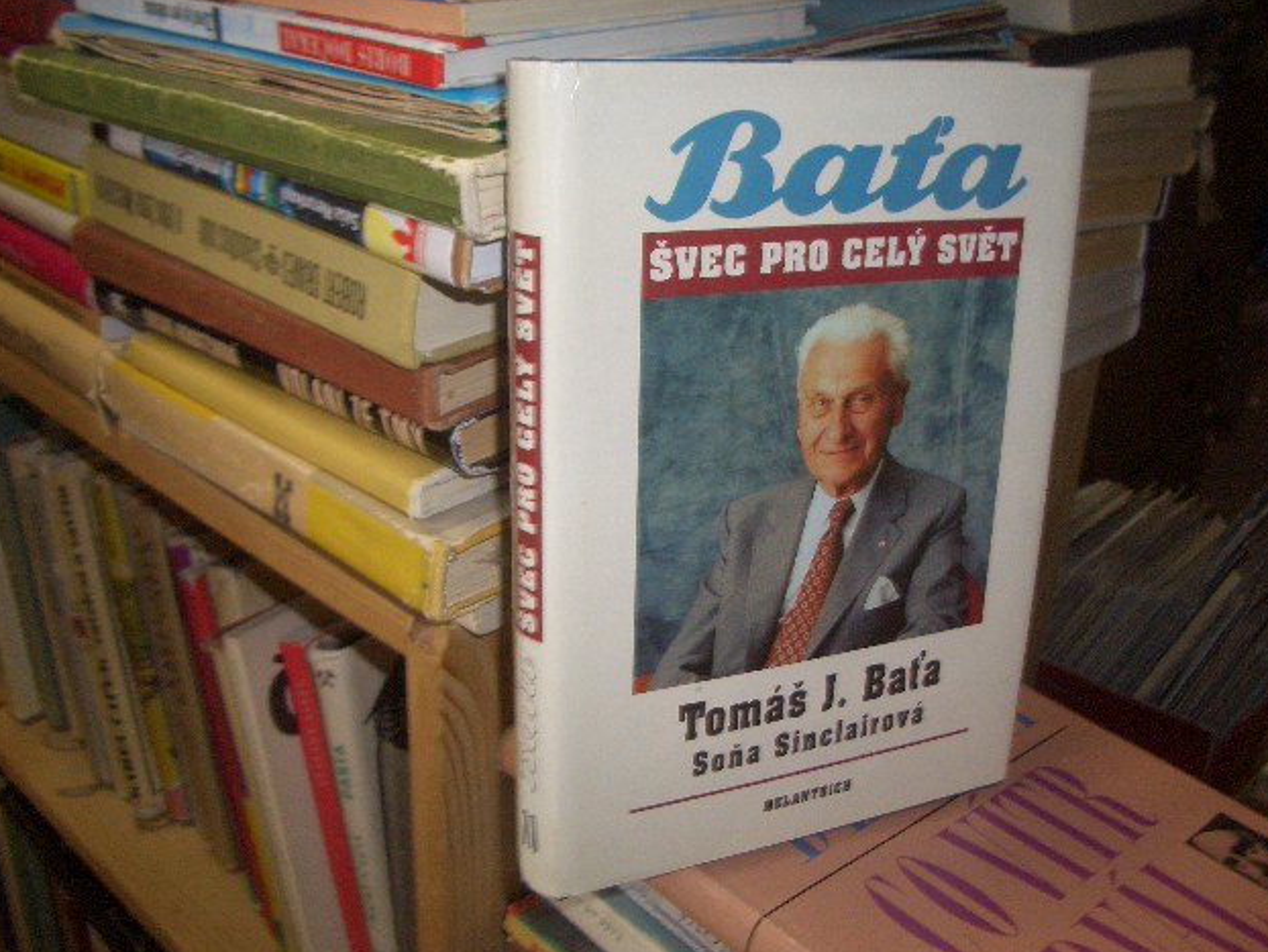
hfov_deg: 51.3
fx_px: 1319
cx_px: 646
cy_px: 467
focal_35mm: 36
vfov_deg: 39.7
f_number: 2.6
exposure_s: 1/60
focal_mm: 5.8
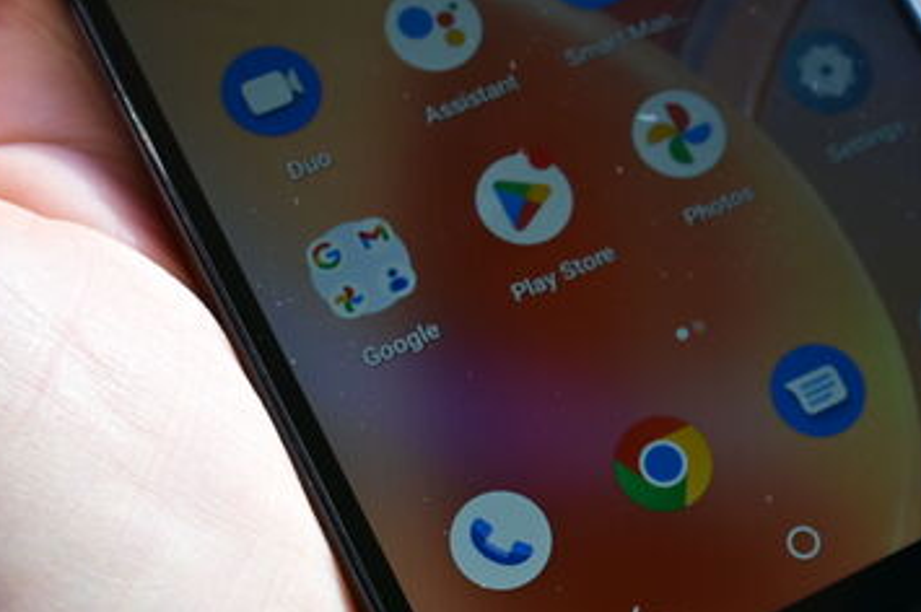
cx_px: 763
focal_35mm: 71
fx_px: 1826
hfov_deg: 27.6
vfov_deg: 18.9
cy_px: 486
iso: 100
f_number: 5.6
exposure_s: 1/125
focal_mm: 27.5
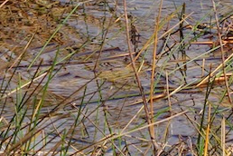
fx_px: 4233
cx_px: 620
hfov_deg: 3.1
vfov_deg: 2.1
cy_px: -112
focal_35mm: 654
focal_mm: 77.5
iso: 100
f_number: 9
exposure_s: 1/125
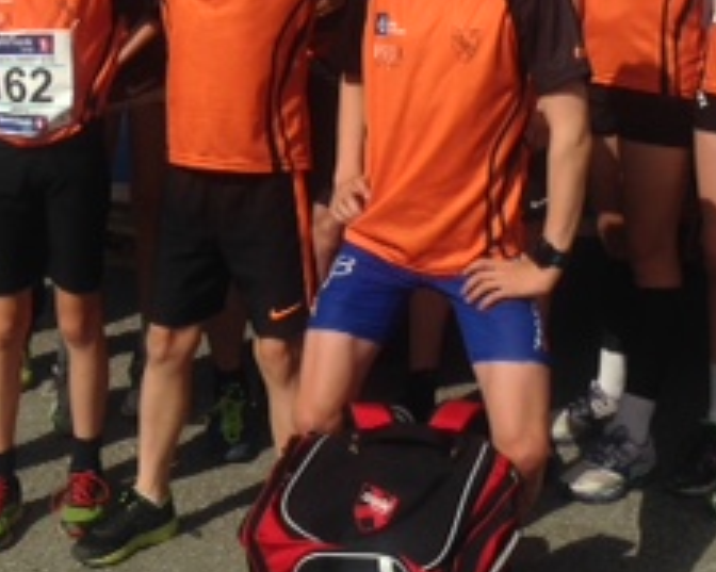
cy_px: 147
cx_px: 374
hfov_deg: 20.8
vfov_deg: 16.6
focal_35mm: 92
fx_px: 1949
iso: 50
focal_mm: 4.12
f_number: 2.4
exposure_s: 1/4525
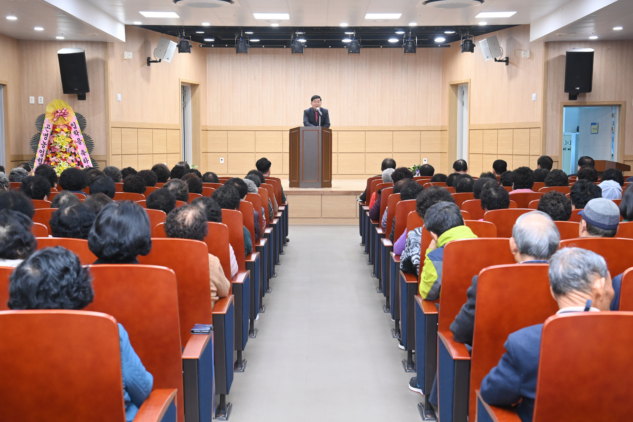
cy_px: 211
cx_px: 316
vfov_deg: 28.1
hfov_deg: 41.1
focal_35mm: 48
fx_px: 844
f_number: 6.3
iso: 3200
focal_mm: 48
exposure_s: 1/250
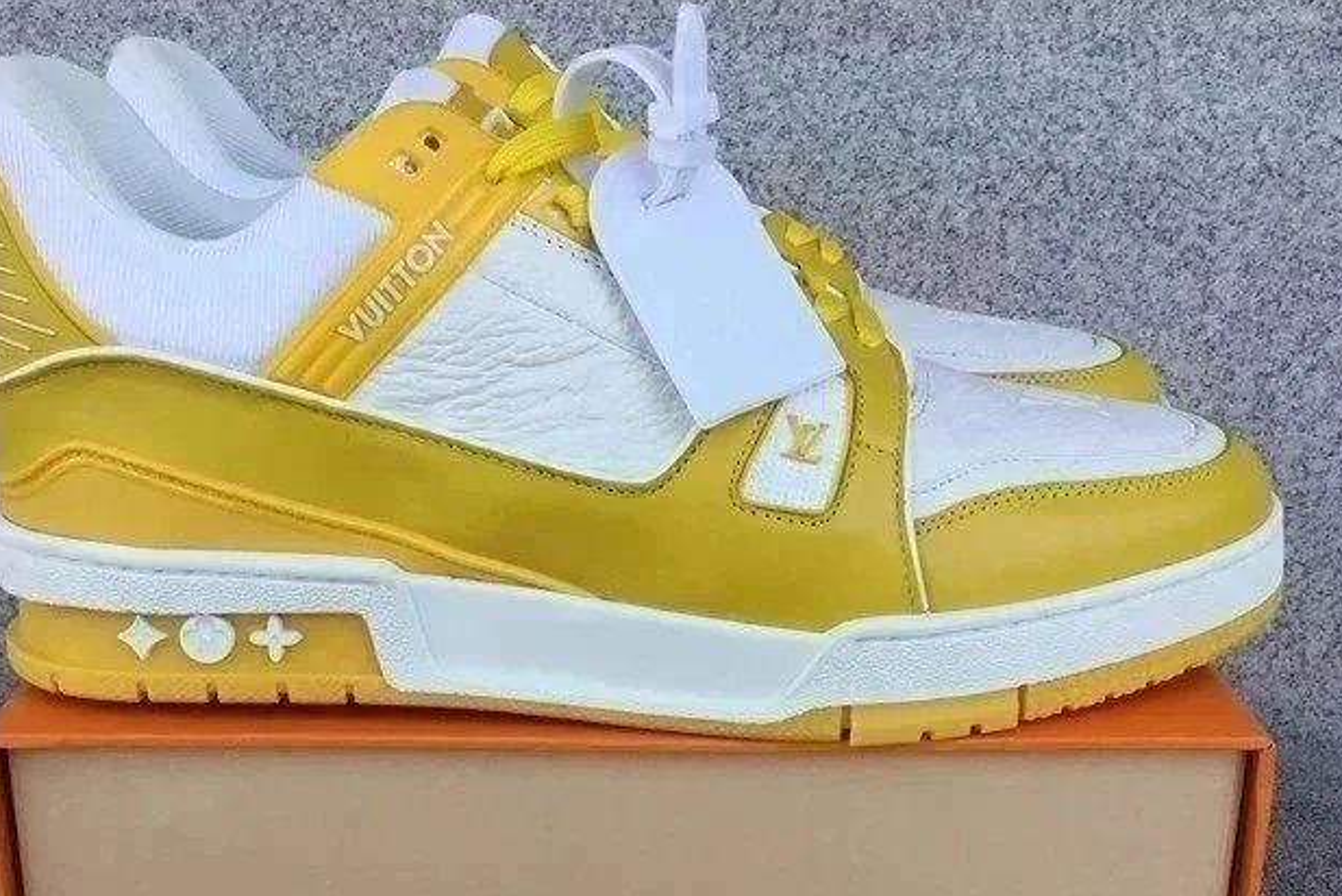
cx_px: 644
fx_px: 1753
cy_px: 623
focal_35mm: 47
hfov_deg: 41.9
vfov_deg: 28.4
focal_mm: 3.3
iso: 25
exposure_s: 1/388
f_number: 2.4
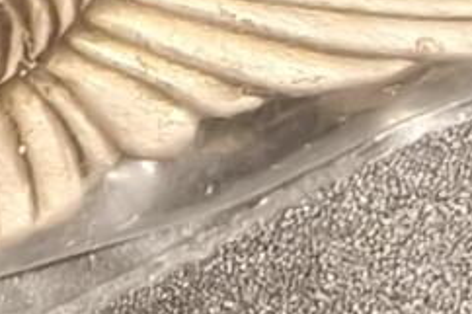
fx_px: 2332
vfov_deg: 7.6
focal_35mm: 178
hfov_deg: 11.1
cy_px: 388
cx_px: -226
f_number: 2
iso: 200
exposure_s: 1/50
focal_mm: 2.32
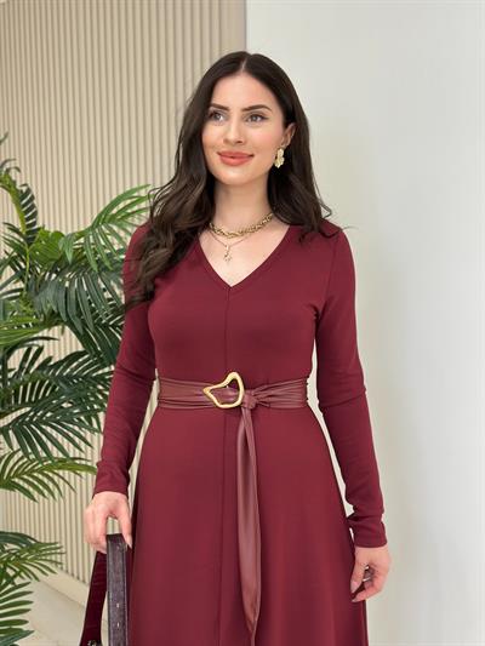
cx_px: 242
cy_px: 323
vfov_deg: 39.6
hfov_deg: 30.3
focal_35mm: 48
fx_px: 896
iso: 64
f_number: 1.78
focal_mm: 6.86
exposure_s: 1/138
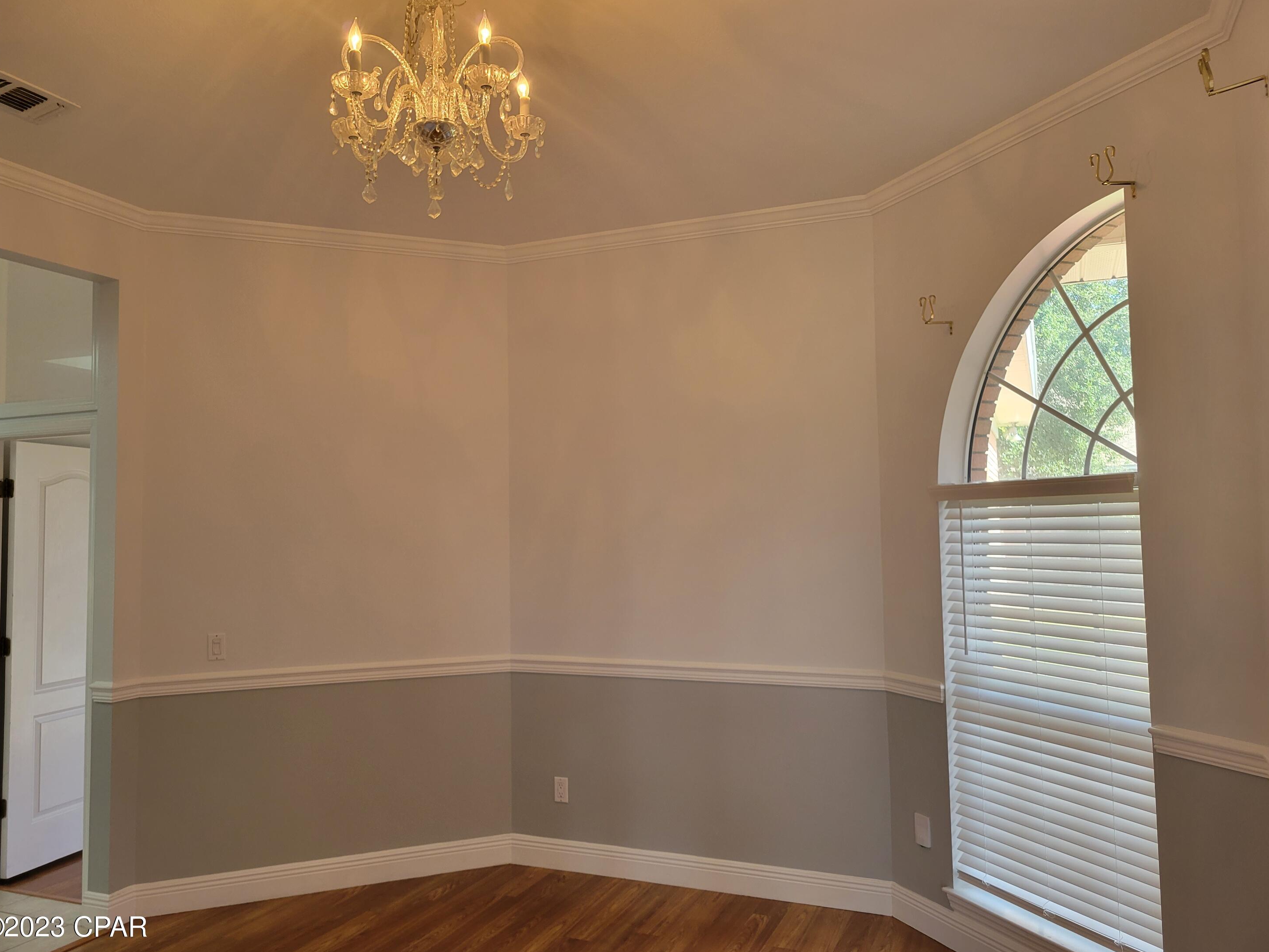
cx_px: 640
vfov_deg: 51.4
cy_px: 478
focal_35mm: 27
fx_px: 990
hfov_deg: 65.3
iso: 100
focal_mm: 5.4
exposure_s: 1/120
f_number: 1.8
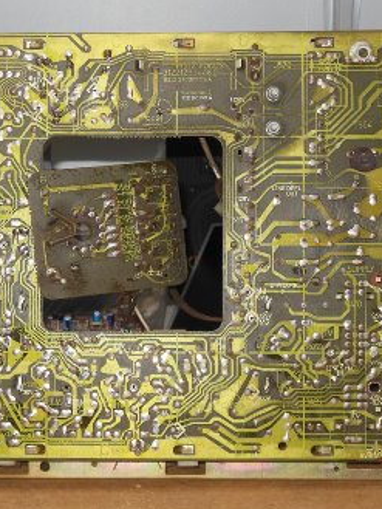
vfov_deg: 28.6
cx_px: 116
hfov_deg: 21.5
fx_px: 1000
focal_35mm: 68
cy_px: 255
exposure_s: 1/60
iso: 200
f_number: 4
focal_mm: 8.9
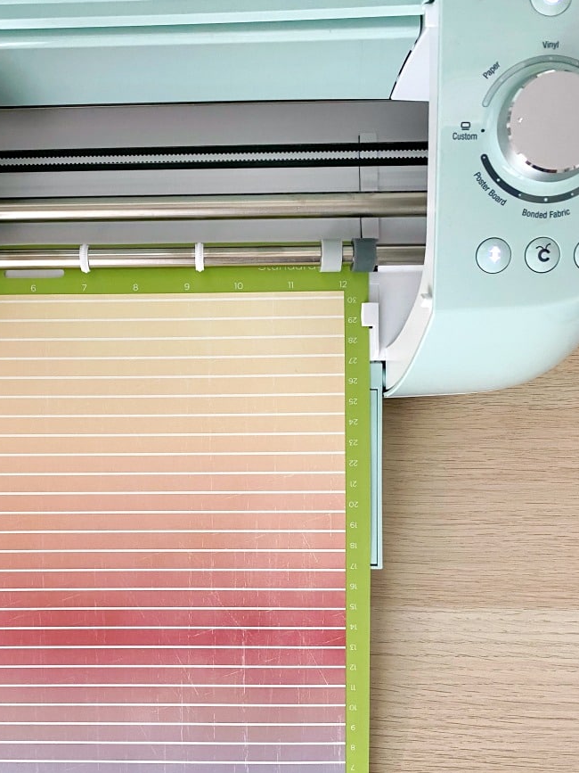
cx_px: 189
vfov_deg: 50.7
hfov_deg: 39.1
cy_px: 499
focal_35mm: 36
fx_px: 803
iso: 200
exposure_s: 1/60
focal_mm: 4.25
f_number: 1.8
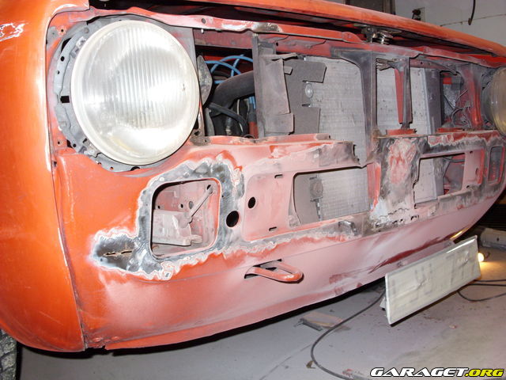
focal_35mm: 38
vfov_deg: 37.7
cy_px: 190
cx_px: 253
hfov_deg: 49.0
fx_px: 555
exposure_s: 1/30
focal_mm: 6.3
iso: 200
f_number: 4.9
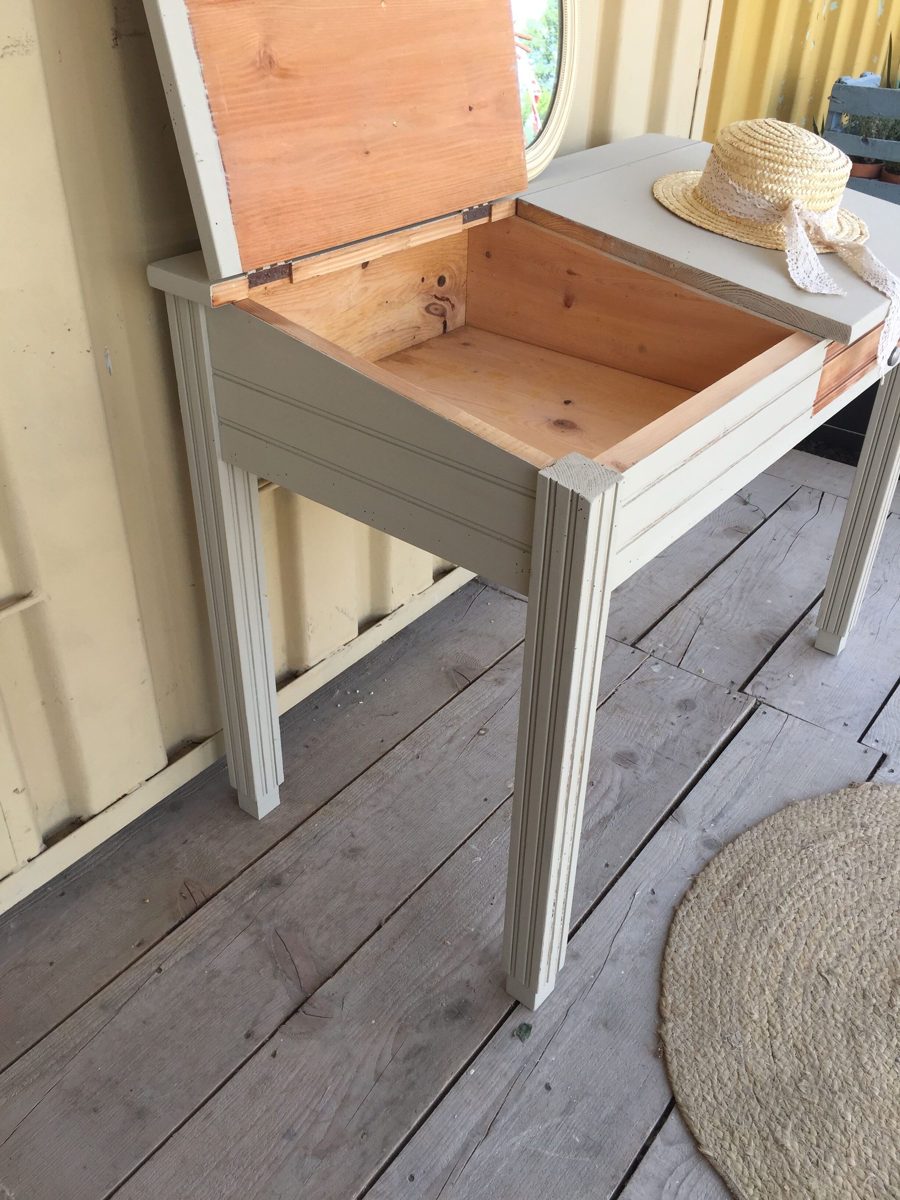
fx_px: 1005
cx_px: 450
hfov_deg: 48.2
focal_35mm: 29
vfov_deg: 61.7
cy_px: 600
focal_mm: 4.15
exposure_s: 1/276
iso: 32
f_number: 2.2
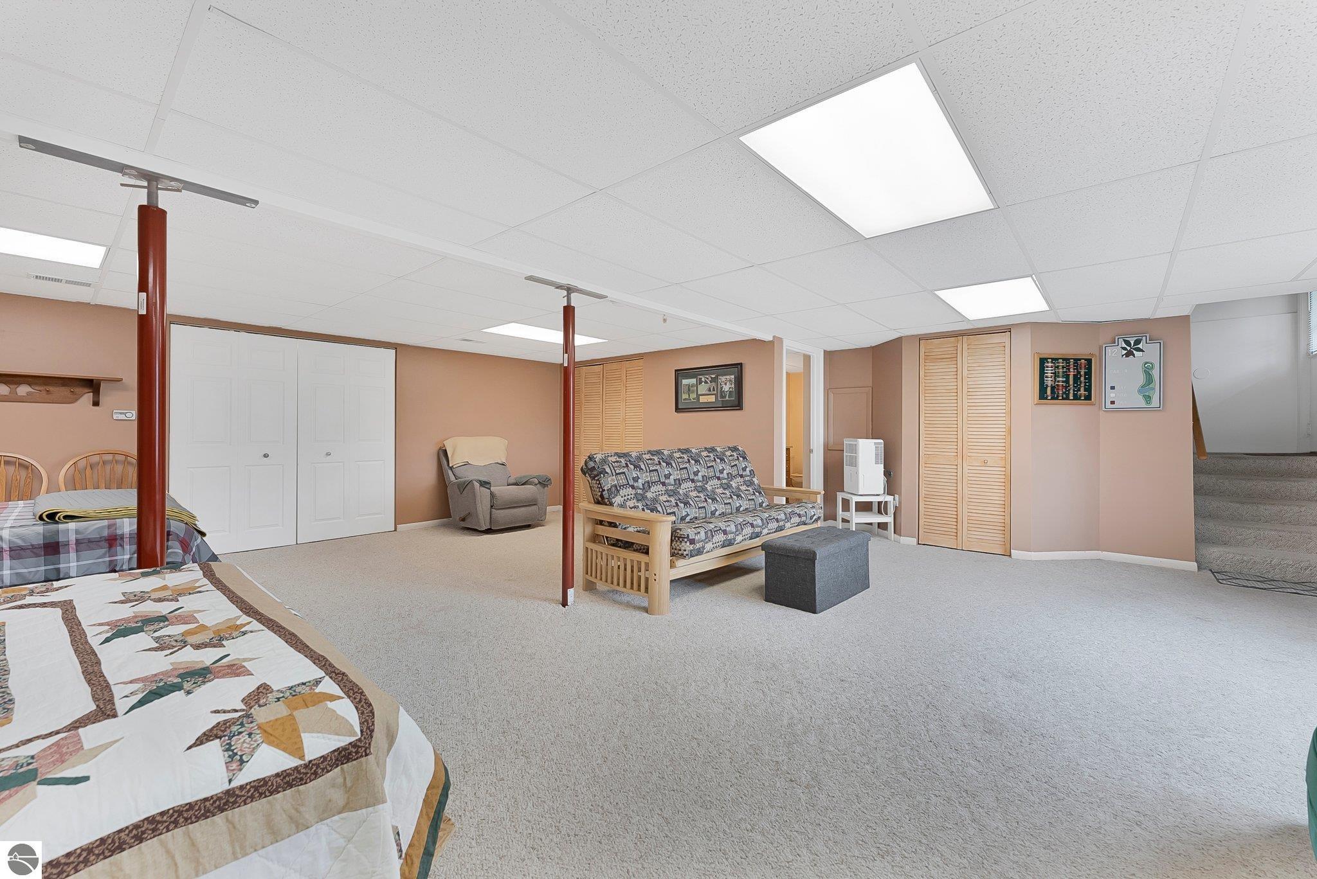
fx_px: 512
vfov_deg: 81.3
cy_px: 440
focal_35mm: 14
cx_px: 658
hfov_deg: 104.2
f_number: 7.1
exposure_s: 1/20
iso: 640
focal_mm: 14
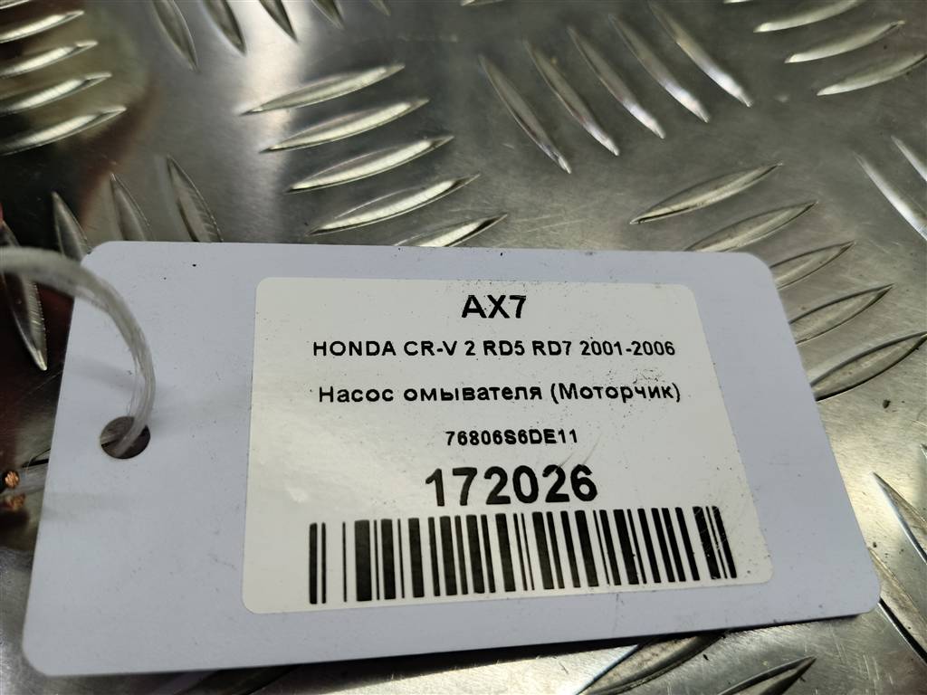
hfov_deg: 65.3
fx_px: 723
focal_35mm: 27
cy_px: 348
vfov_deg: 51.4
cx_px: 464
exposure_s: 1/66.7
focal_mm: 4.11
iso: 152
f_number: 1.6
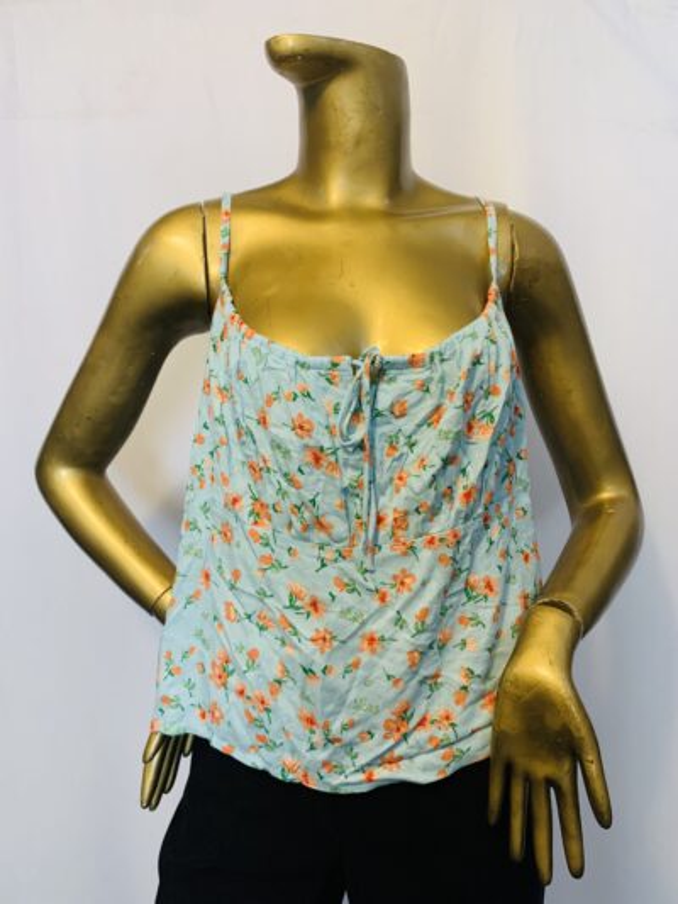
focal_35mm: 26
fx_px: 679
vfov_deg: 67.3
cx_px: 339
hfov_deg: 53.1
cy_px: 452
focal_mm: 4.25
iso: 250
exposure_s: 1/50
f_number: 1.8
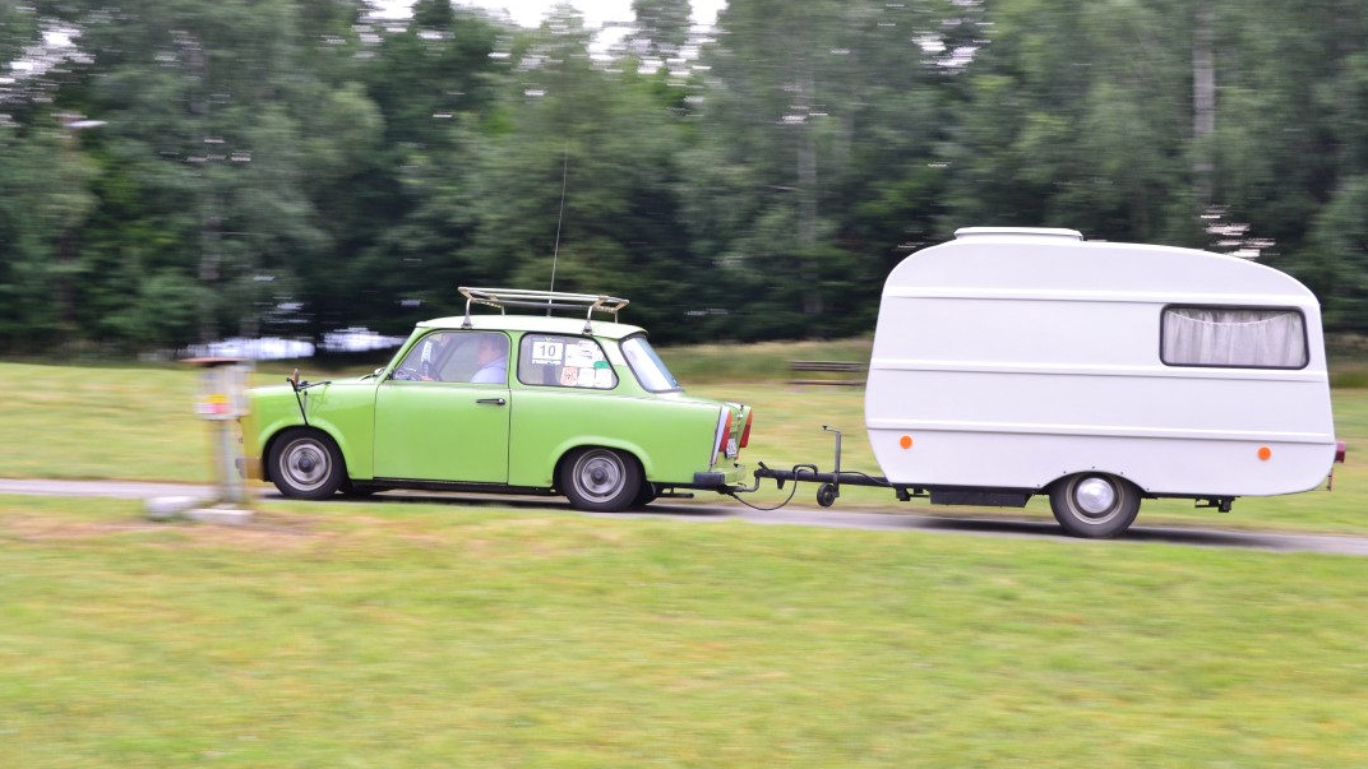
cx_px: 688
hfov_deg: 36.6
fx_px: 2068
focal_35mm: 57
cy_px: 381
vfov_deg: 21.1
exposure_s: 1/25
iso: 400
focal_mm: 36
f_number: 7.1
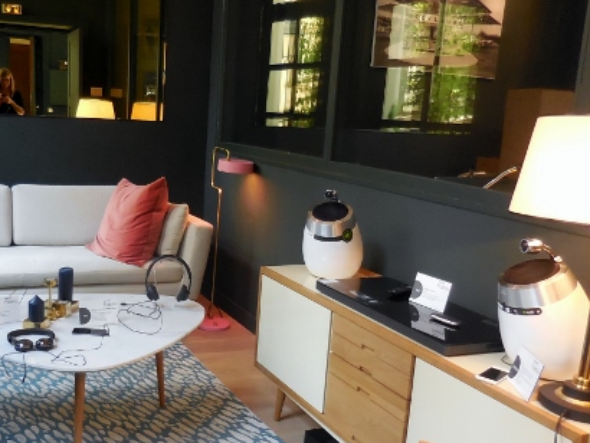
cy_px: 239
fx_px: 665
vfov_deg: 36.8
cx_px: 200
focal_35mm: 39
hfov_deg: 47.1
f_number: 3.3
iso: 320
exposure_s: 1/30
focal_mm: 4.5
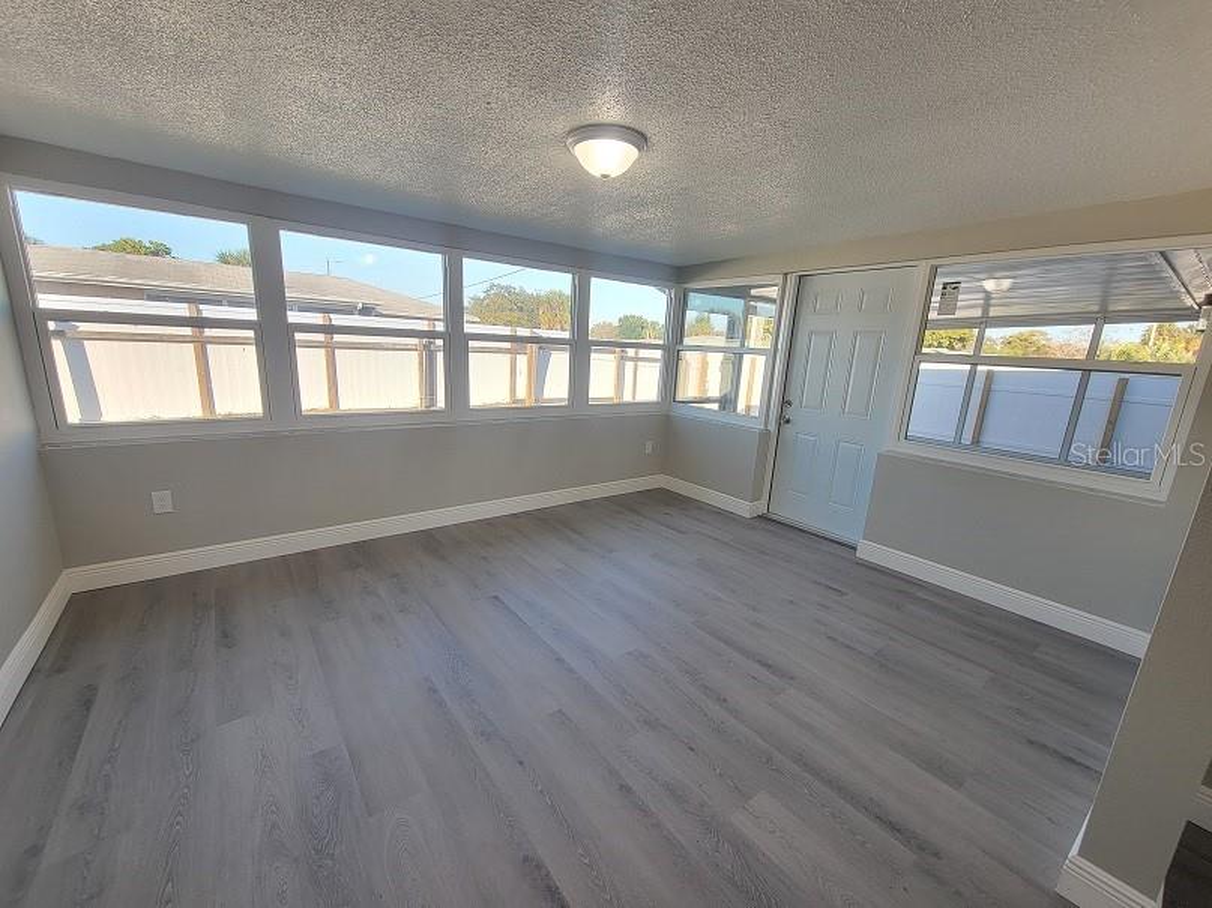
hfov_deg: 106.2
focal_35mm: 13
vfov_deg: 89.9
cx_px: 606
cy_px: 454
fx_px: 455
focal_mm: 2.2
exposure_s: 1/60
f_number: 2.2
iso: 50
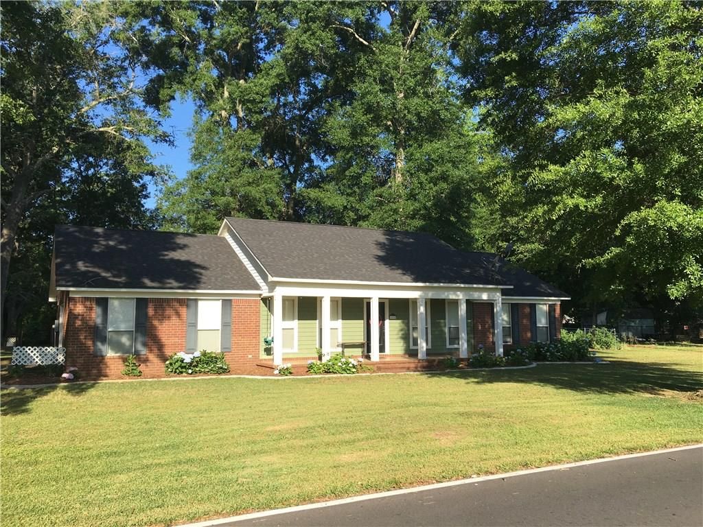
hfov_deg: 61.7
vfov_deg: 48.2
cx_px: 352
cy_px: 264
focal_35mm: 29
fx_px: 589
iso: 25
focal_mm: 4.15
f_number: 2.2
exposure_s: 1/674
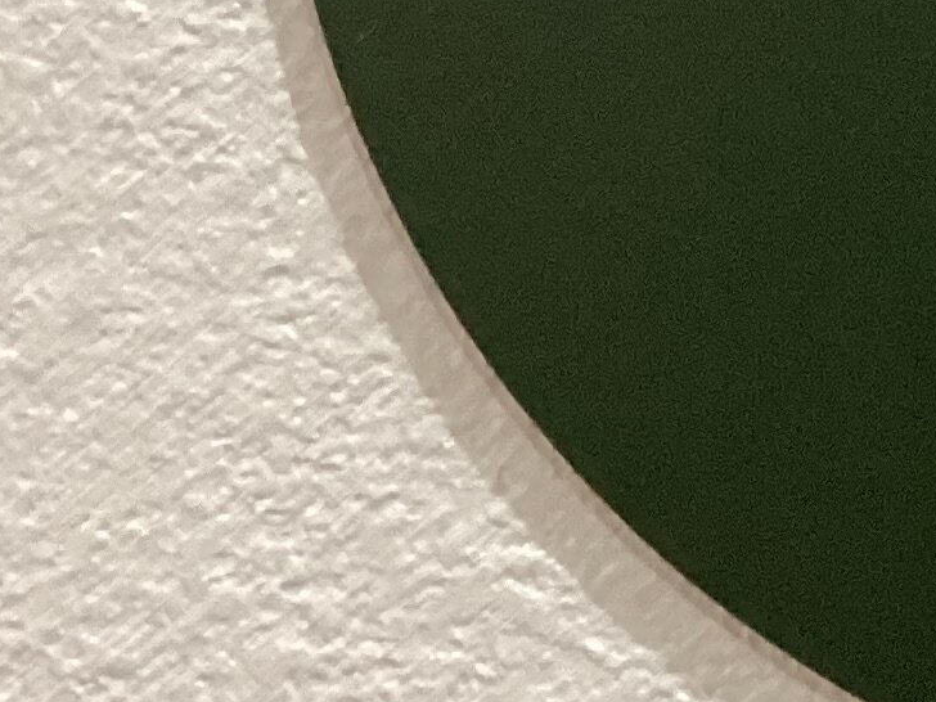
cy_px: -458
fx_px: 3758
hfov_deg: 13.1
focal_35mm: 139
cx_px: 1592
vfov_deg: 10.2
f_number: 2.4
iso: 320
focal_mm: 3.3
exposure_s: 1/60
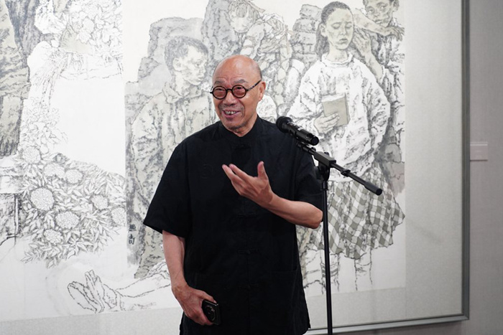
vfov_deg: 19.5
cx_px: 252
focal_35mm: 70
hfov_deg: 28.8
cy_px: 168
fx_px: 978
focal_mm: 70
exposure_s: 1/125
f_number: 4
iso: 1600
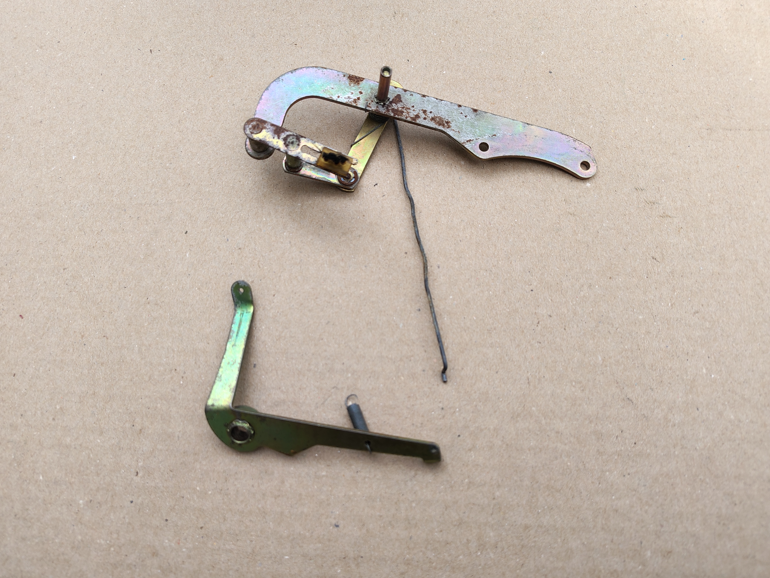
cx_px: 377
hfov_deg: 69.4
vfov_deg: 54.9
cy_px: 280
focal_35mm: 25
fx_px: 556
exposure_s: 1/264
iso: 100
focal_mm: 5.56
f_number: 1.8
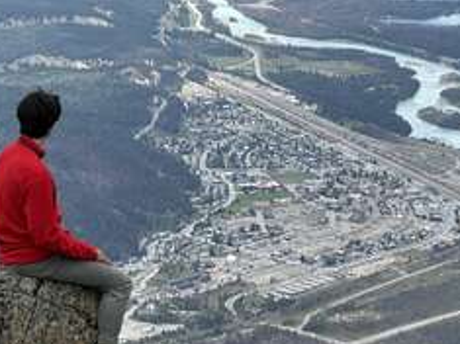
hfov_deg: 12.1
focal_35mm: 164
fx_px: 2178
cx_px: 274
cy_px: 144
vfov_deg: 9.0
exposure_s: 1/369
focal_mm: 9
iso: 32
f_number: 2.8
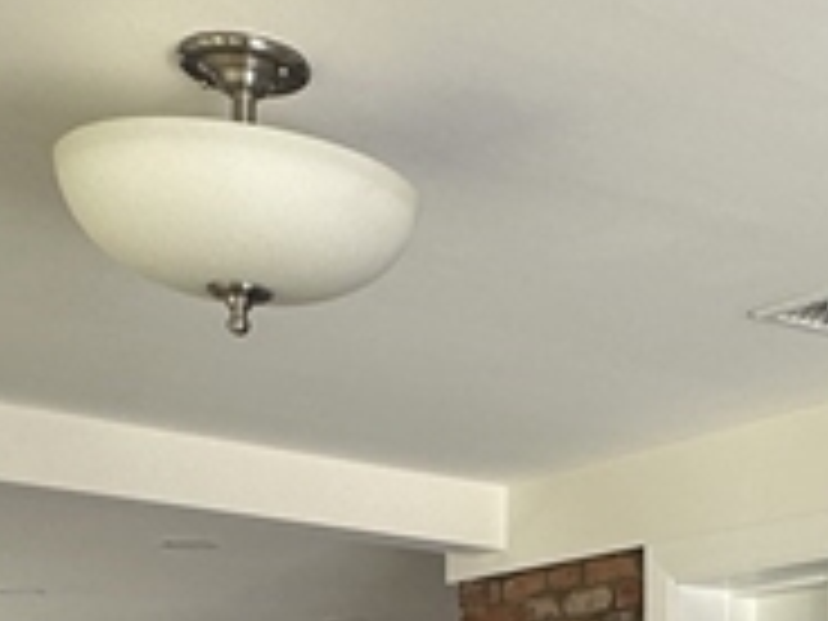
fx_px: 1866
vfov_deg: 17.5
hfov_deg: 23.8
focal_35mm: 78
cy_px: 846
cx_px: 860
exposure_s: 1/99
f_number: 2.2
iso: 50
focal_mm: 2.22
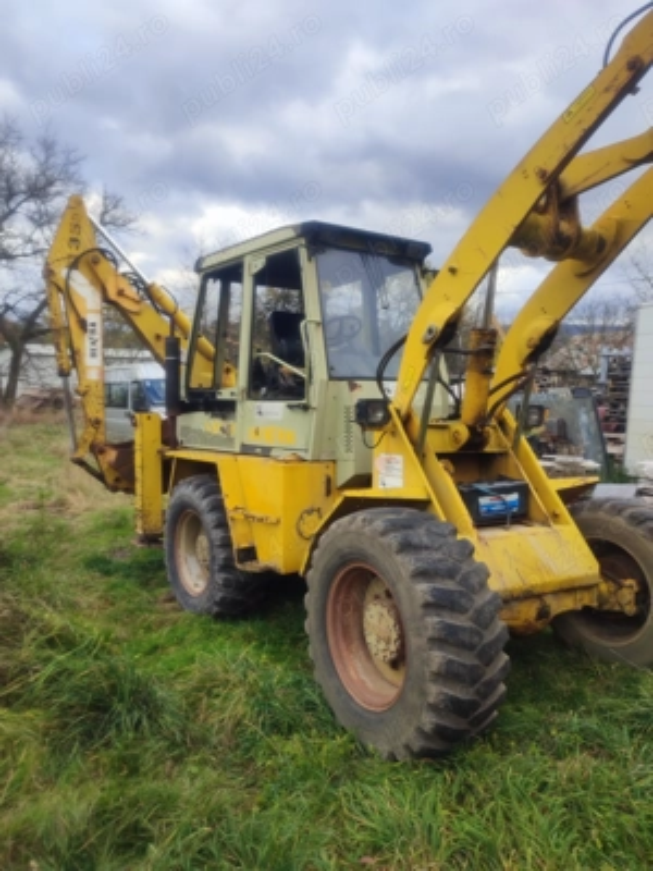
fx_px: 604
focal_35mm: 24
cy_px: 436
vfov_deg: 71.6
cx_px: 326
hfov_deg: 56.8
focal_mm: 5.89
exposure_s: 1/103
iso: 50
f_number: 1.89
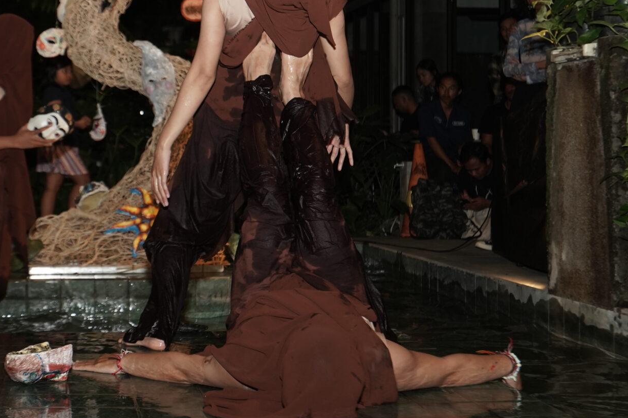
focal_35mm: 73
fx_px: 1273
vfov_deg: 18.6
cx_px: 194
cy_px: 106
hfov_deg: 27.5
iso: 1000
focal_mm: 35
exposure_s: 1/250
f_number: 4
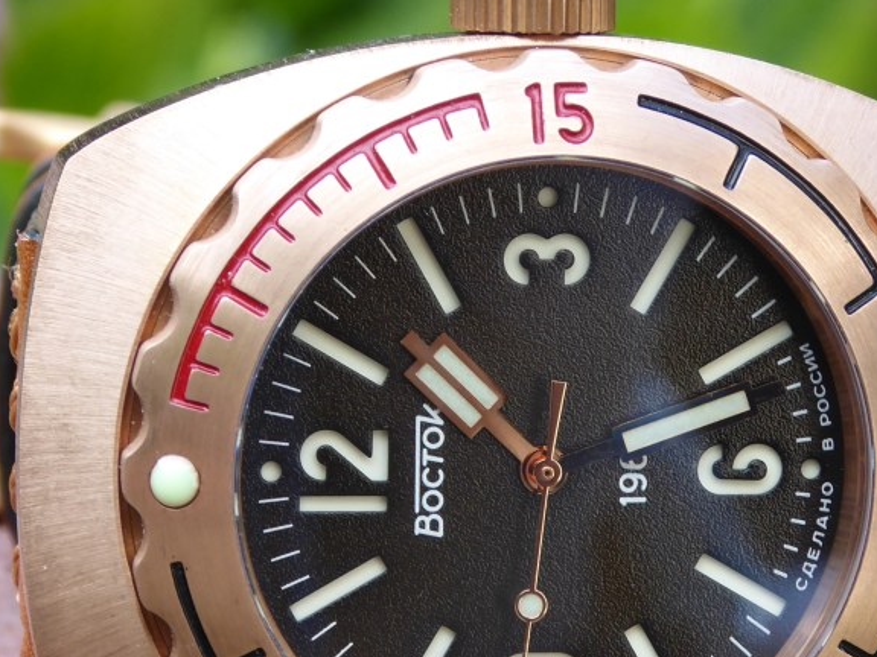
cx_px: 562
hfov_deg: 11.6
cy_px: 424
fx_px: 4307
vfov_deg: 8.7
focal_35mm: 170
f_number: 4.9
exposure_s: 1/60
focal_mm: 16.1
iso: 100
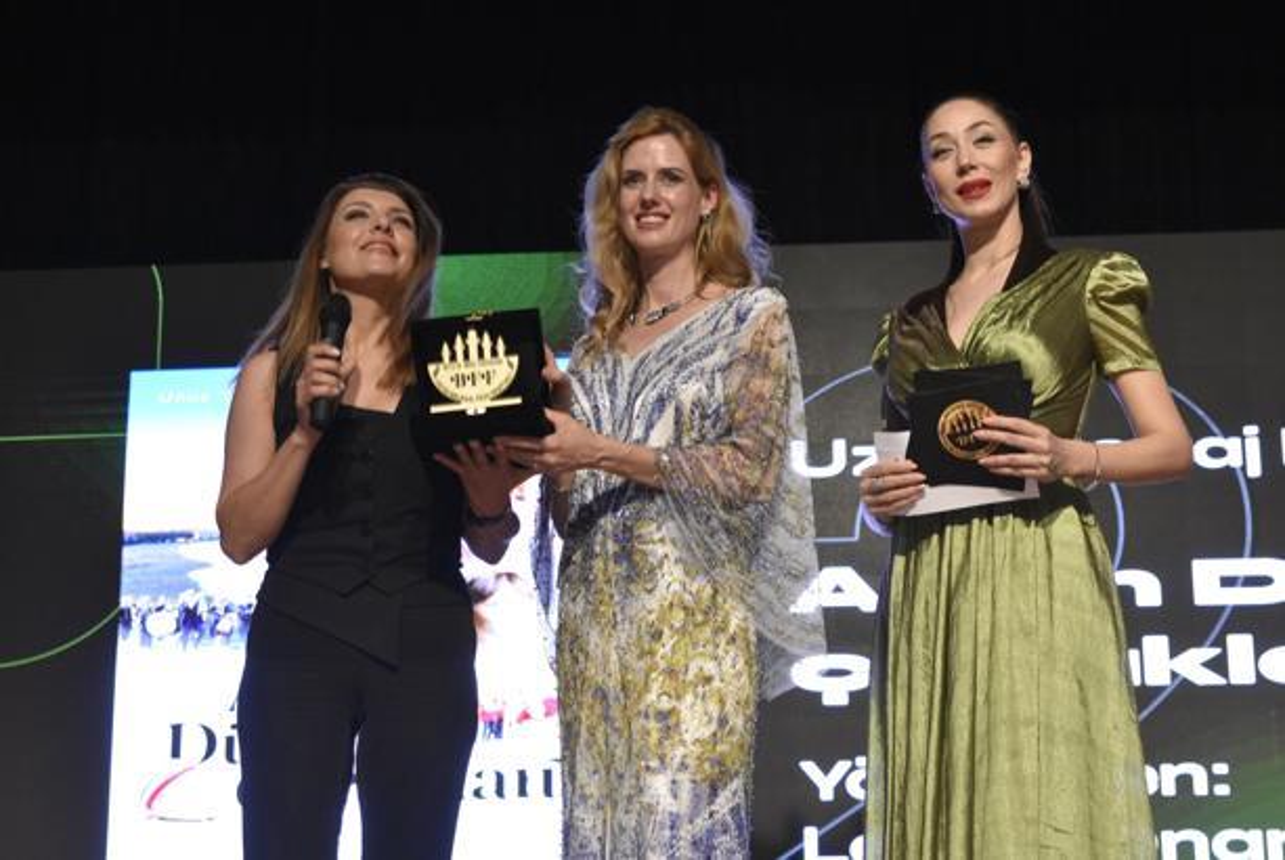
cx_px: 642
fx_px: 2787
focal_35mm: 78
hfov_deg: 26.0
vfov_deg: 17.5
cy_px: 430
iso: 3200
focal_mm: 52
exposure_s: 1/100
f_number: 5
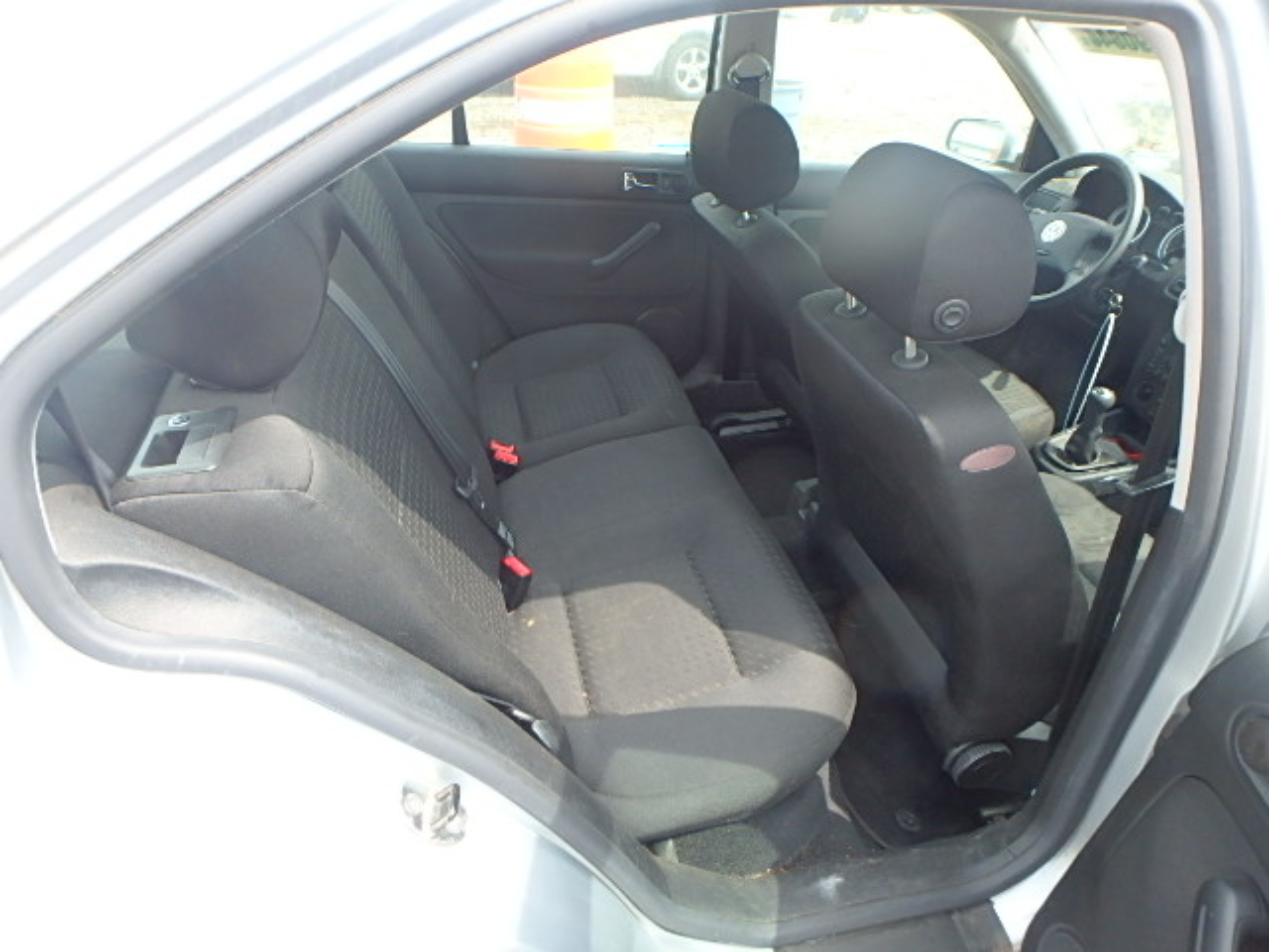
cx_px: 634
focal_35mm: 21
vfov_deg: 63.4
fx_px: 770
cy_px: 476
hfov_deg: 79.0
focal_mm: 3.7
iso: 125
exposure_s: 1/125
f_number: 3.5
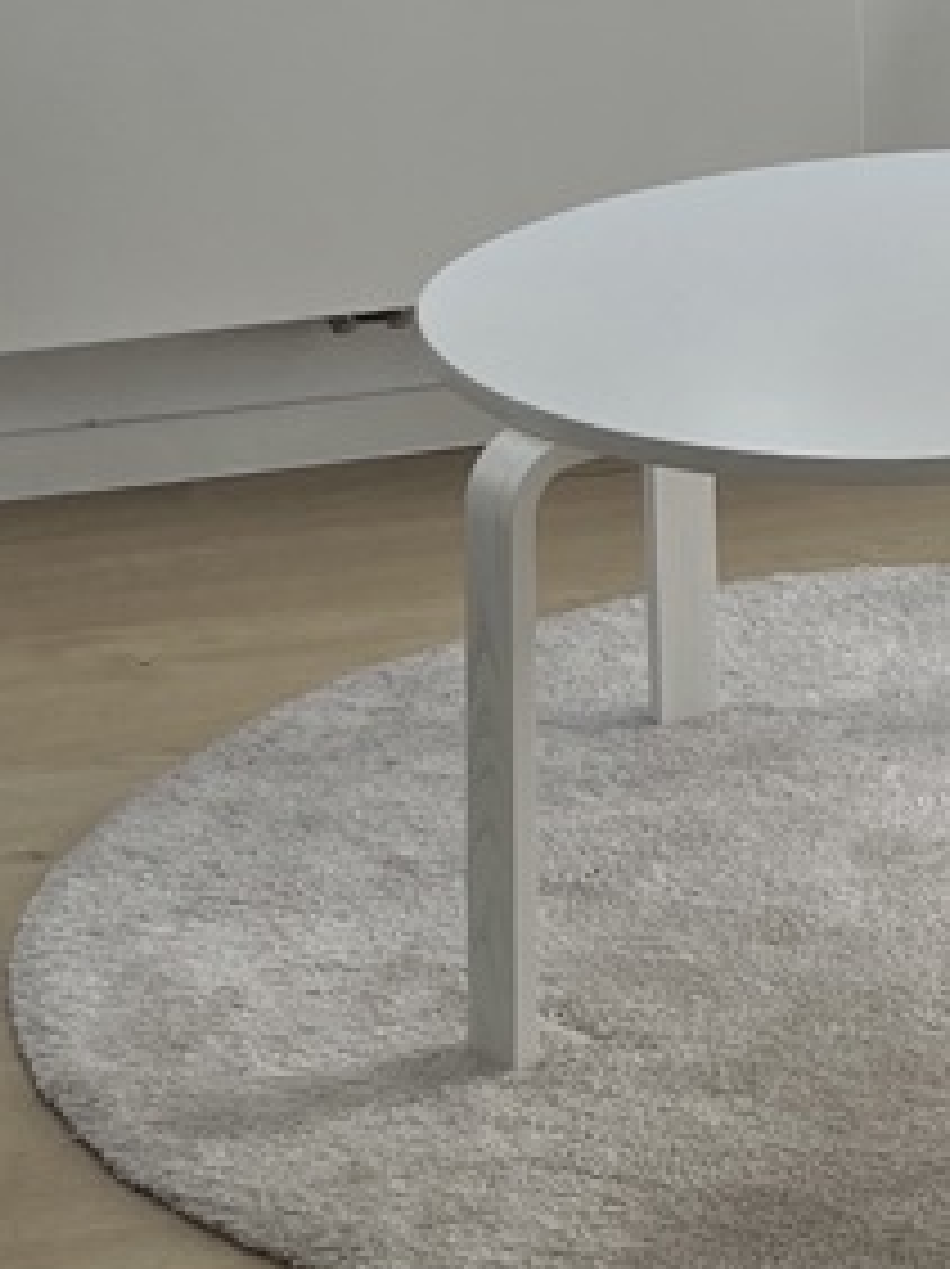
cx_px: 1225
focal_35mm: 133
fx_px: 4874
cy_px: -328
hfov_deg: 10.9
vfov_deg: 14.3
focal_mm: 5.1
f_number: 1.6
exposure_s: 1/345
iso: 50
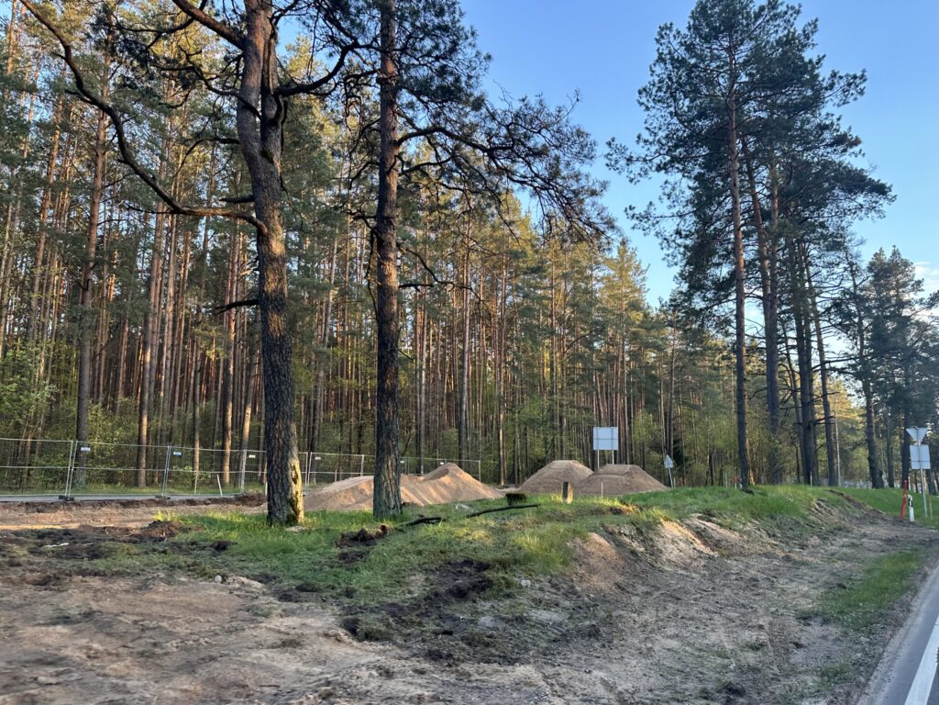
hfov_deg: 71.6
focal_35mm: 24
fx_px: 651
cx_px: 470
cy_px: 352
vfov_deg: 56.8
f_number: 1.78
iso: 80
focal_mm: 6.86
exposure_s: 1/144
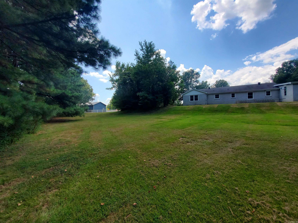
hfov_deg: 106.2
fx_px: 112
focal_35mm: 13
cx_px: 149
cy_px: 112
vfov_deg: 89.9
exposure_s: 1/803
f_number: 2.2
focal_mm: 1.8
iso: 50
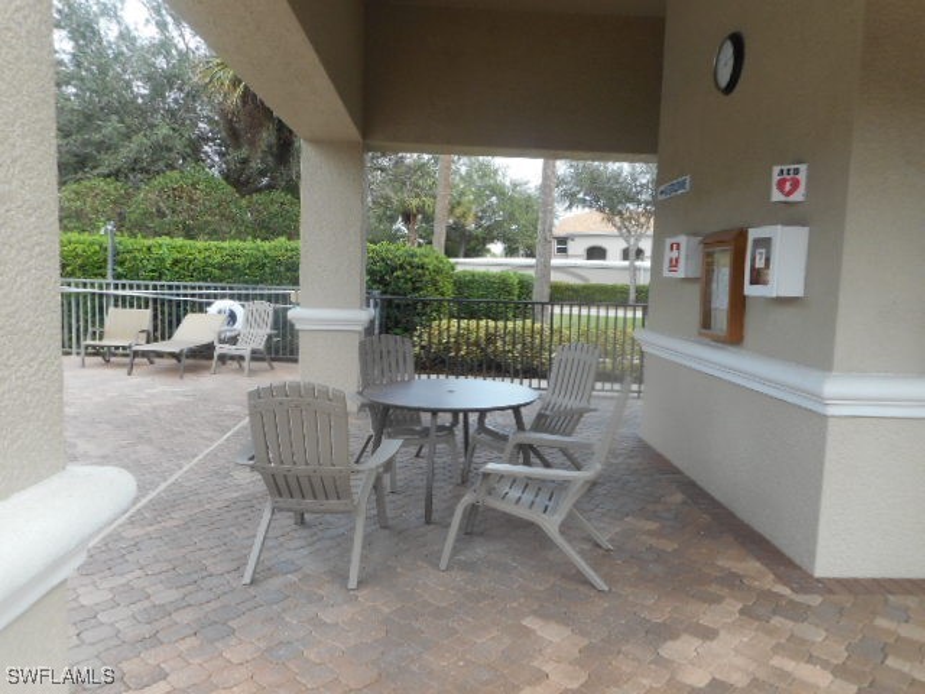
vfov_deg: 54.9
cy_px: 347
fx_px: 668
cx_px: 462
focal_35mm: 25
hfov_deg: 69.4
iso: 80
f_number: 3.7
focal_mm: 4.5
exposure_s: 1/125
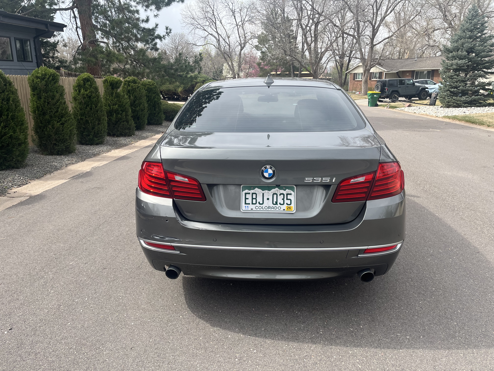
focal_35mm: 26
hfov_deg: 67.3
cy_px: 186
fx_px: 371
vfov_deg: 53.1
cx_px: 247
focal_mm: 5.1
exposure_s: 1/1721
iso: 50
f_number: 1.6
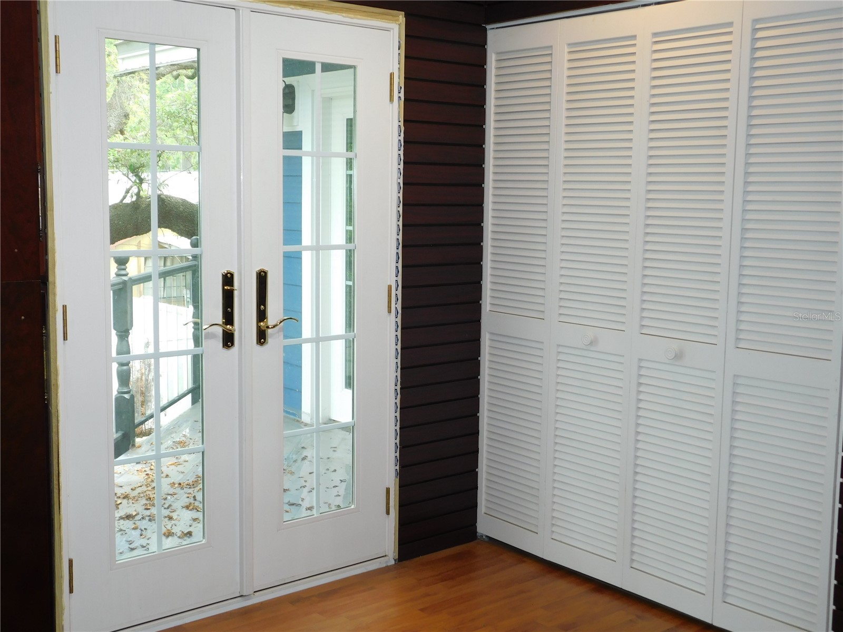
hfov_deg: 46.8
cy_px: 316
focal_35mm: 40
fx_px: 974
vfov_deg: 36.0
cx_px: 422
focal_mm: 7.1
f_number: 3.6
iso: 140
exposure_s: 1/30
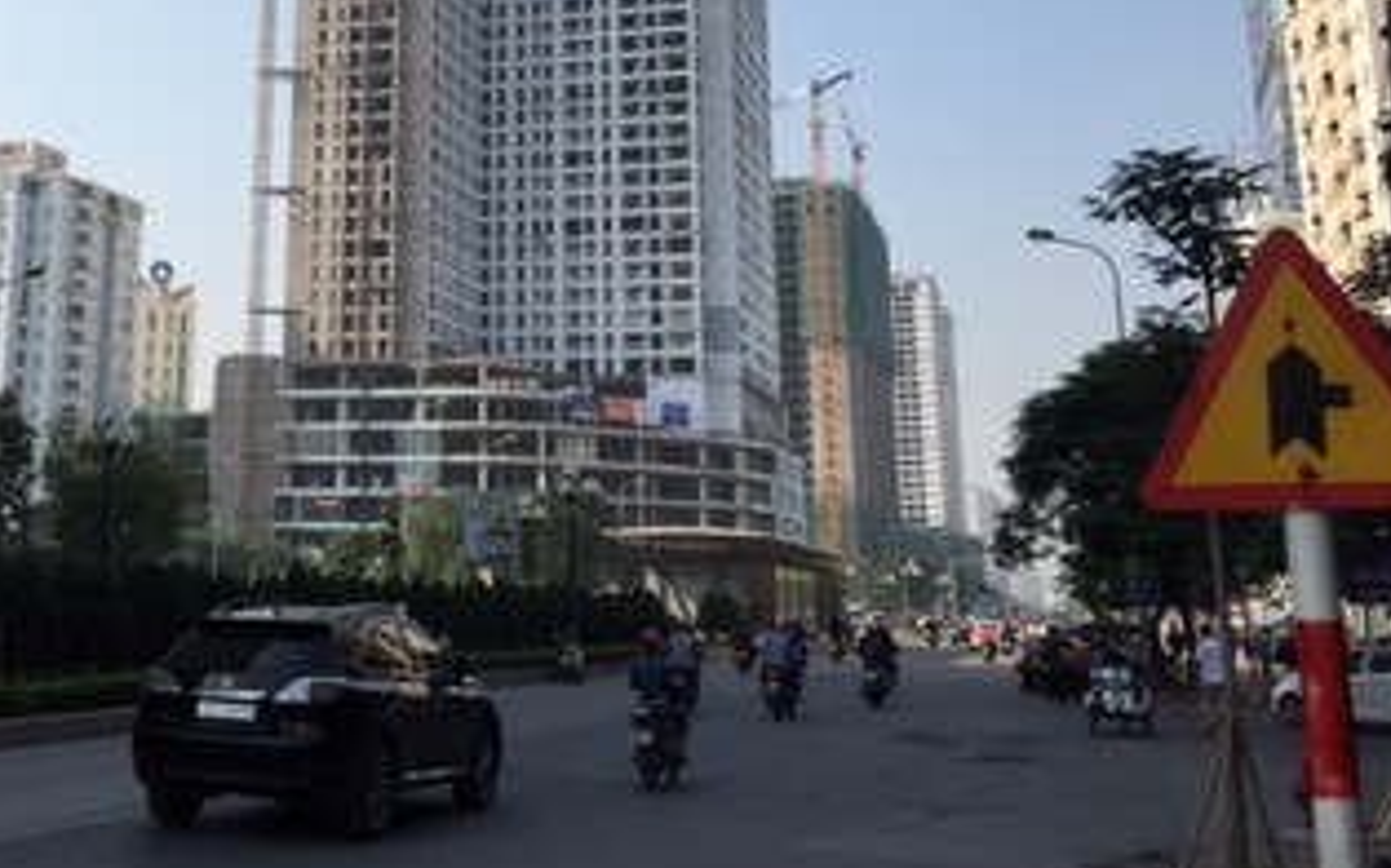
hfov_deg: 40.0
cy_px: 100
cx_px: 354
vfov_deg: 25.6
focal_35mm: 49
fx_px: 1857
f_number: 2.2
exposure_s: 1/1799
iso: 32
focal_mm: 4.15
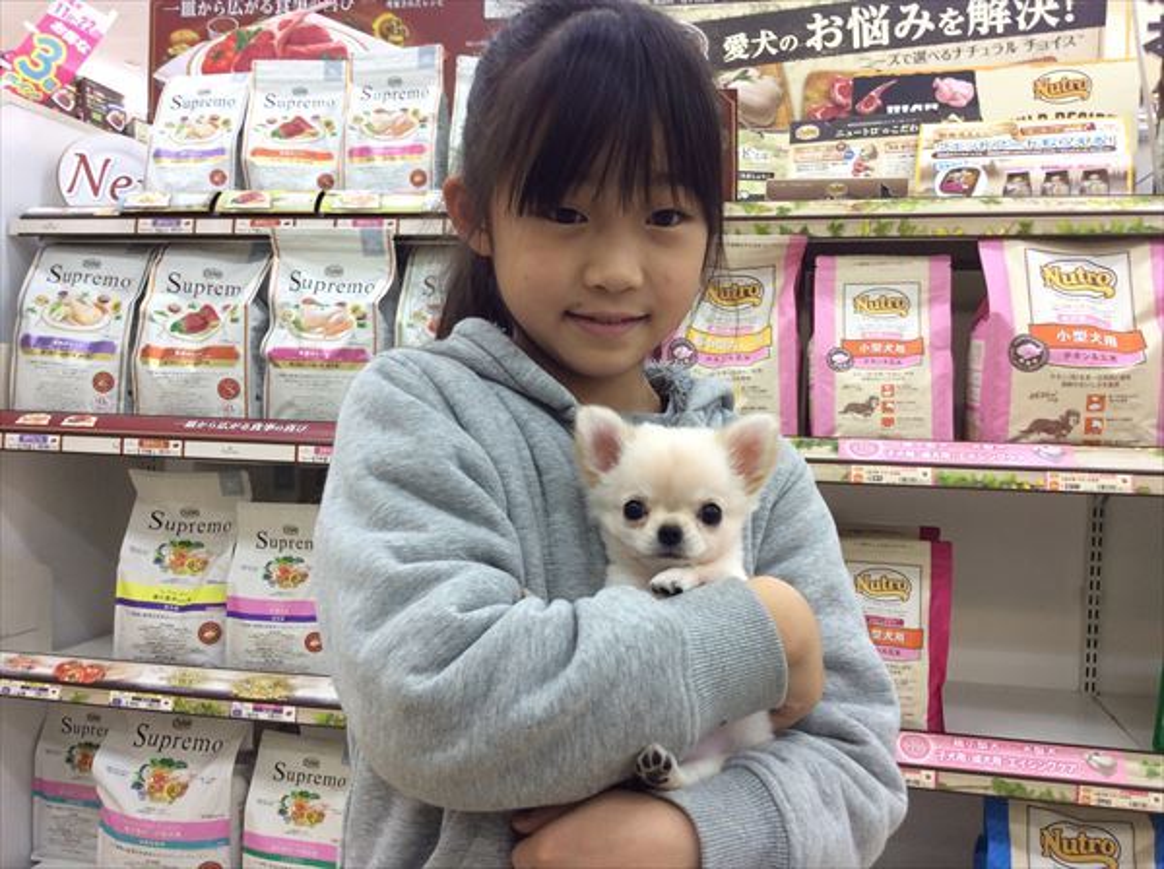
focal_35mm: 32
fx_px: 1074
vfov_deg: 44.0
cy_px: 434
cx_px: 582
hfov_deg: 56.9
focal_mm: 3.3
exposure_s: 1/24
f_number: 2.4
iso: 50
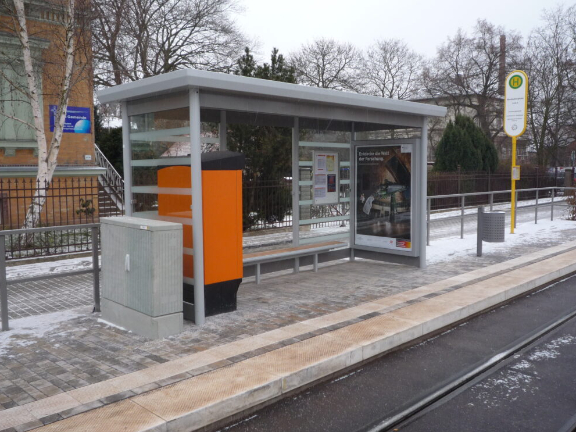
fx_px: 516
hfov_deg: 58.4
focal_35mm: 31
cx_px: 291
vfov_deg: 45.4
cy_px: 209
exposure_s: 1/60
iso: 100
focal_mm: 5.3
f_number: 3.4
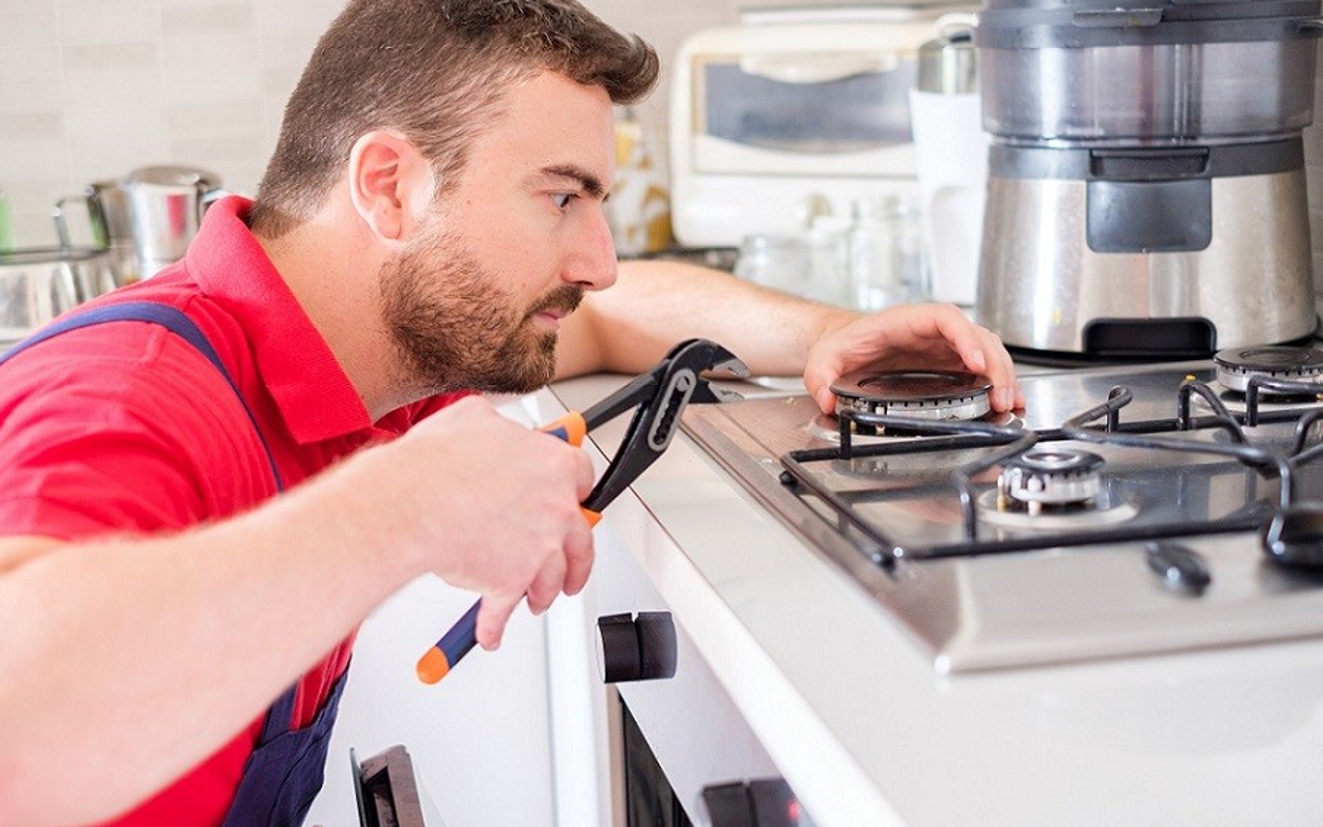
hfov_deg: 36.9
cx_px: 659
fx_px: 1983
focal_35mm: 55
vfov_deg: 23.6
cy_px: 385
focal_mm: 35
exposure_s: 1/50
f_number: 2
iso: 400
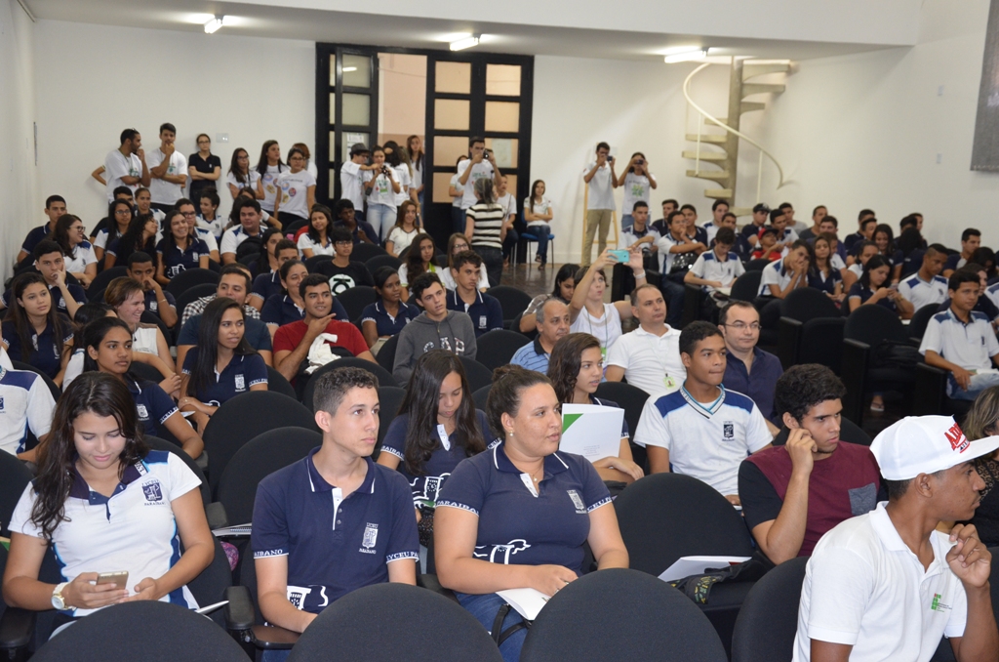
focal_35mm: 45
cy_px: 331
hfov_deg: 43.7
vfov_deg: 29.7
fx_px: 1246
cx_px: 500
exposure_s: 1/60
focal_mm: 30
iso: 1250
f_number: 4.2
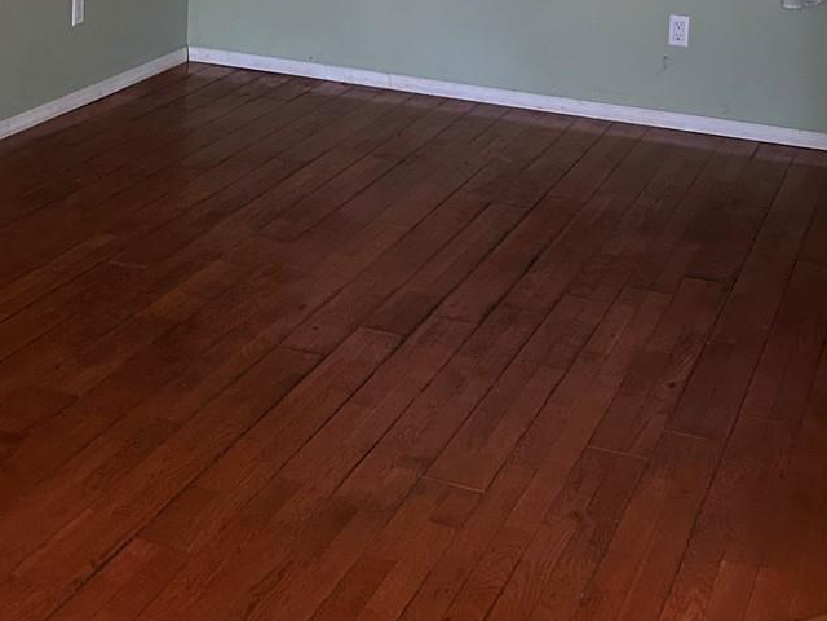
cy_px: -142
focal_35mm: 65
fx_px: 1553
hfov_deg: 29.6
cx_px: 271
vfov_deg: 20.9
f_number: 1.5
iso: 250
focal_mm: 5.7
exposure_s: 1/60
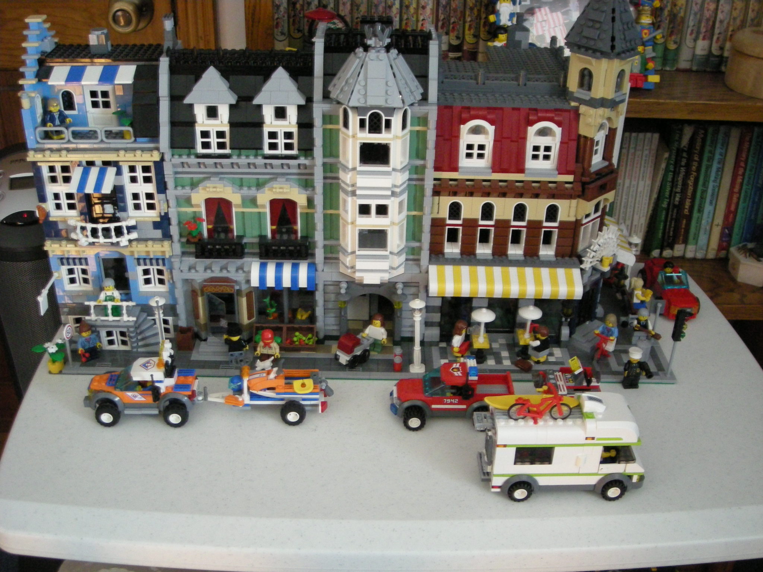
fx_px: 970
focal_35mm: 44
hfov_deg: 42.9
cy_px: 286
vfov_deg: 32.9
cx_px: 382
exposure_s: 1/27
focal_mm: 7.1
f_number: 3.1
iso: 400
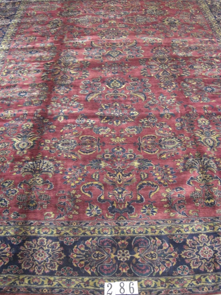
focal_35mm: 39
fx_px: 332
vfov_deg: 47.9
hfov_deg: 36.8
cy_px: 145
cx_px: 112
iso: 800
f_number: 2.8
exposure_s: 1/15
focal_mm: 7.9
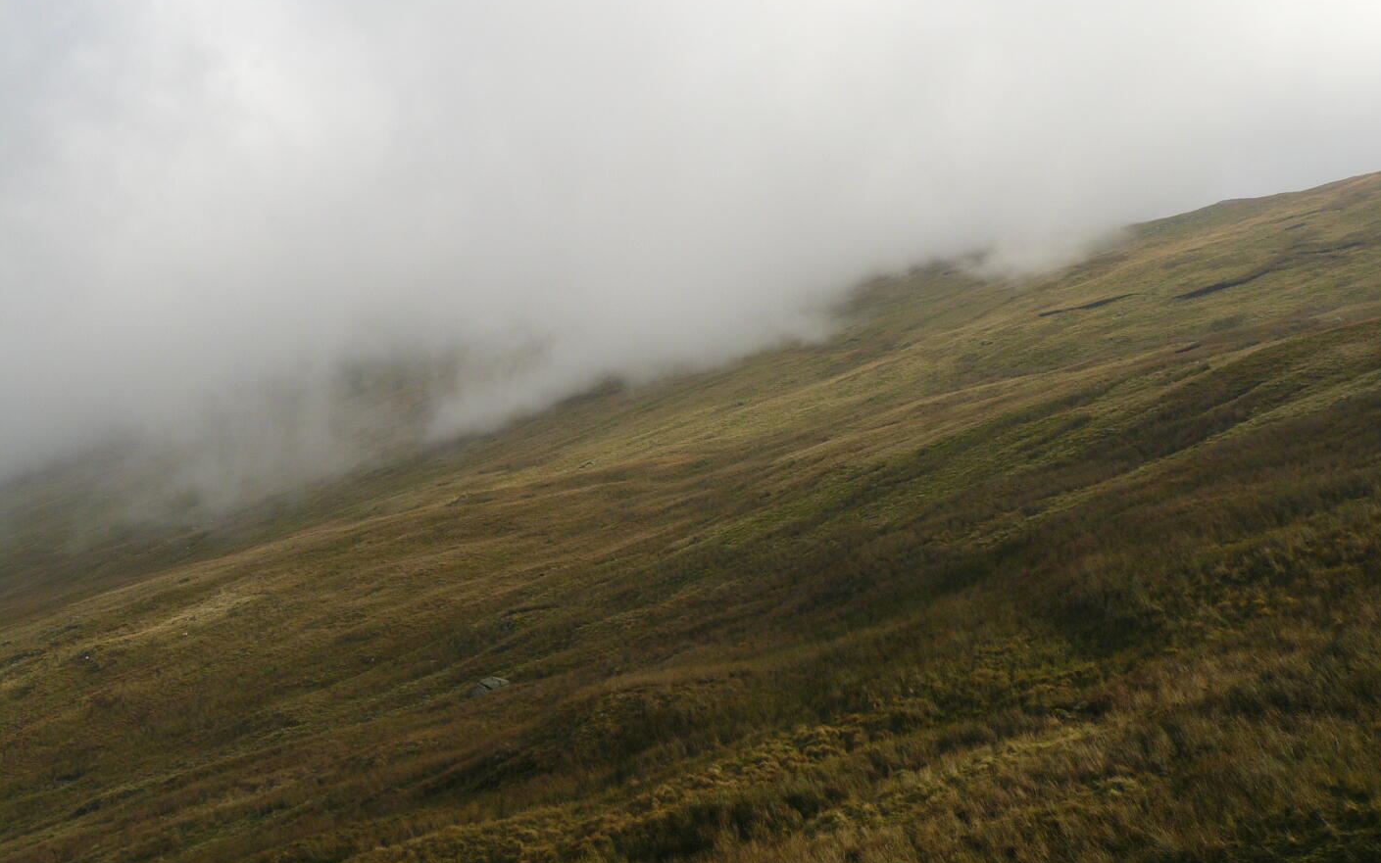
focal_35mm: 39
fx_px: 1468
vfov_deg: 32.8
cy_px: 393
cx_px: 705
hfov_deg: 50.4
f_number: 5.6
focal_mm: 6
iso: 100
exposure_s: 1/320
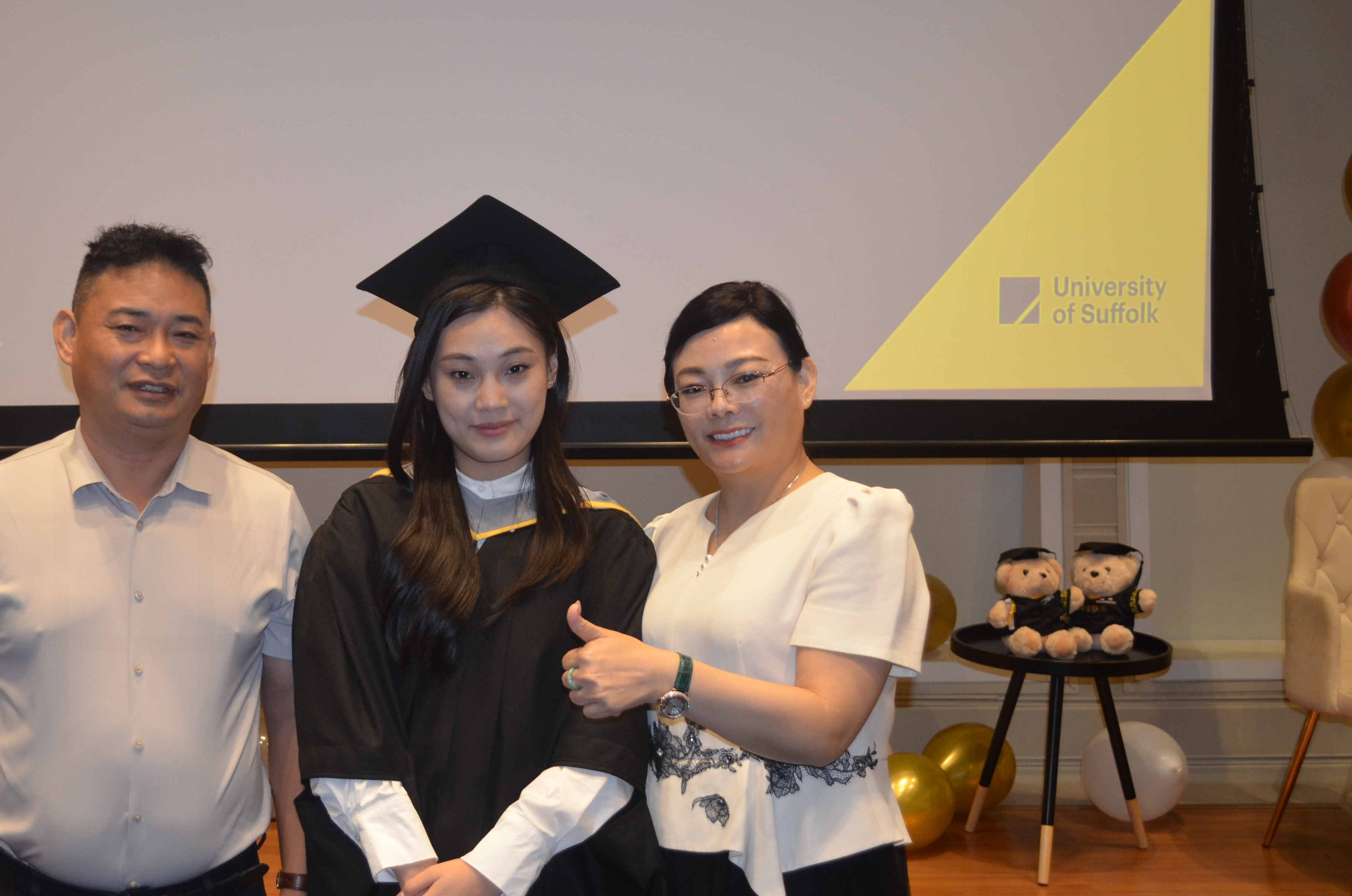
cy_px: 501
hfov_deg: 43.1
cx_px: 453
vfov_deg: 29.7
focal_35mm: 45
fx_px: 1687
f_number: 4
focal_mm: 22
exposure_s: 1/60
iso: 640
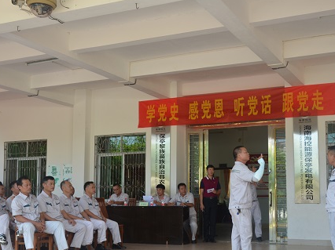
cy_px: 152
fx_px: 490
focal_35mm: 51
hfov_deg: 37.7
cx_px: 188
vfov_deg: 28.6
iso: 200
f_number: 5.6
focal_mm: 25
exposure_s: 1/125
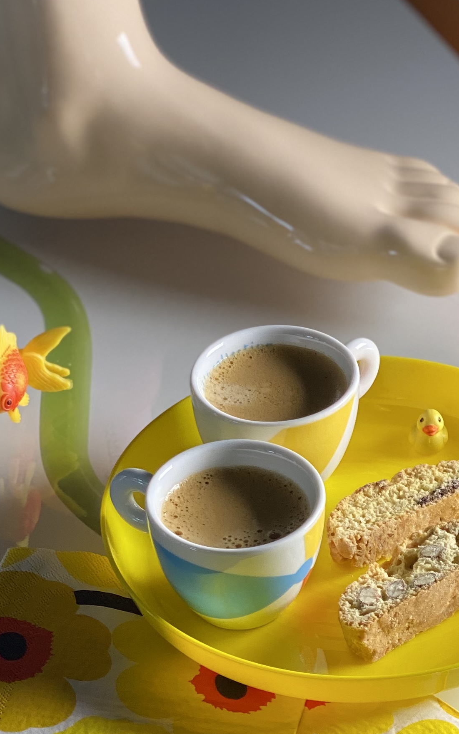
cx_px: 327
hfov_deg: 10.4
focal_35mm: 126
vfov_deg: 16.5
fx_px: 2523
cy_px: 570
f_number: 2
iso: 25
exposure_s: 1/82
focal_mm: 6
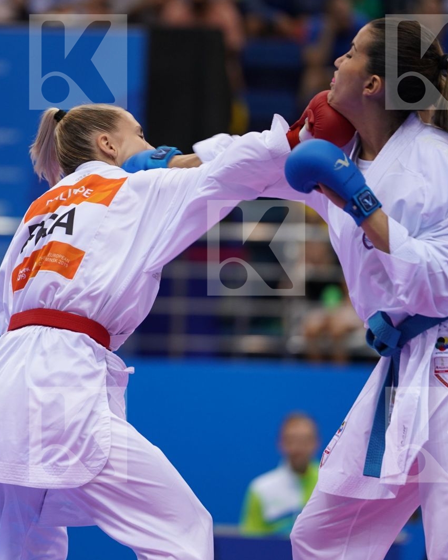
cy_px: 248
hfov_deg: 4.9
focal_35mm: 317
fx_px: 5253
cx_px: 78
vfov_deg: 6.1
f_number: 2.8
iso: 1000
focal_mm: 200
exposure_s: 1/800
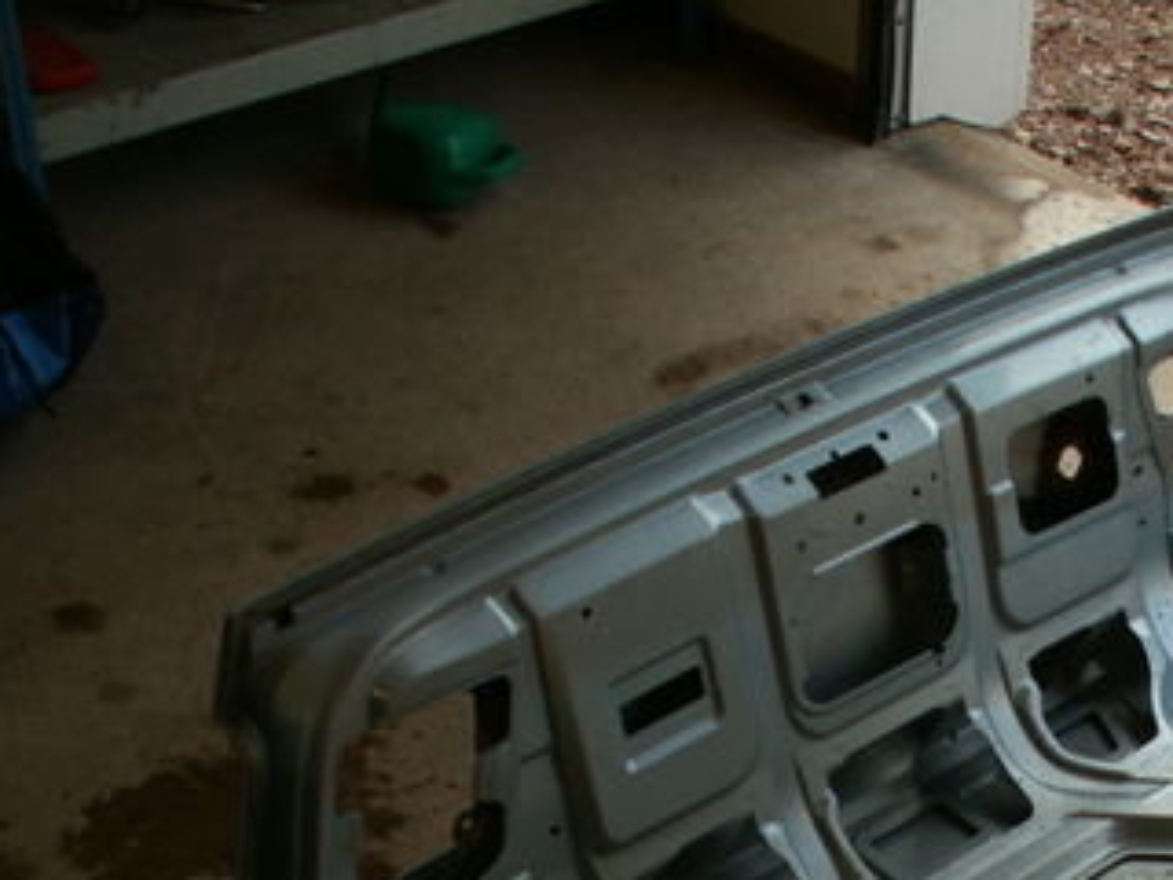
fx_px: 2372
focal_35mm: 70
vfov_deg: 20.4
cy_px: 847
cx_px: 1019
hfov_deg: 27.0
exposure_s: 1/60
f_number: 3.5
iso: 50
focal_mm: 5.86
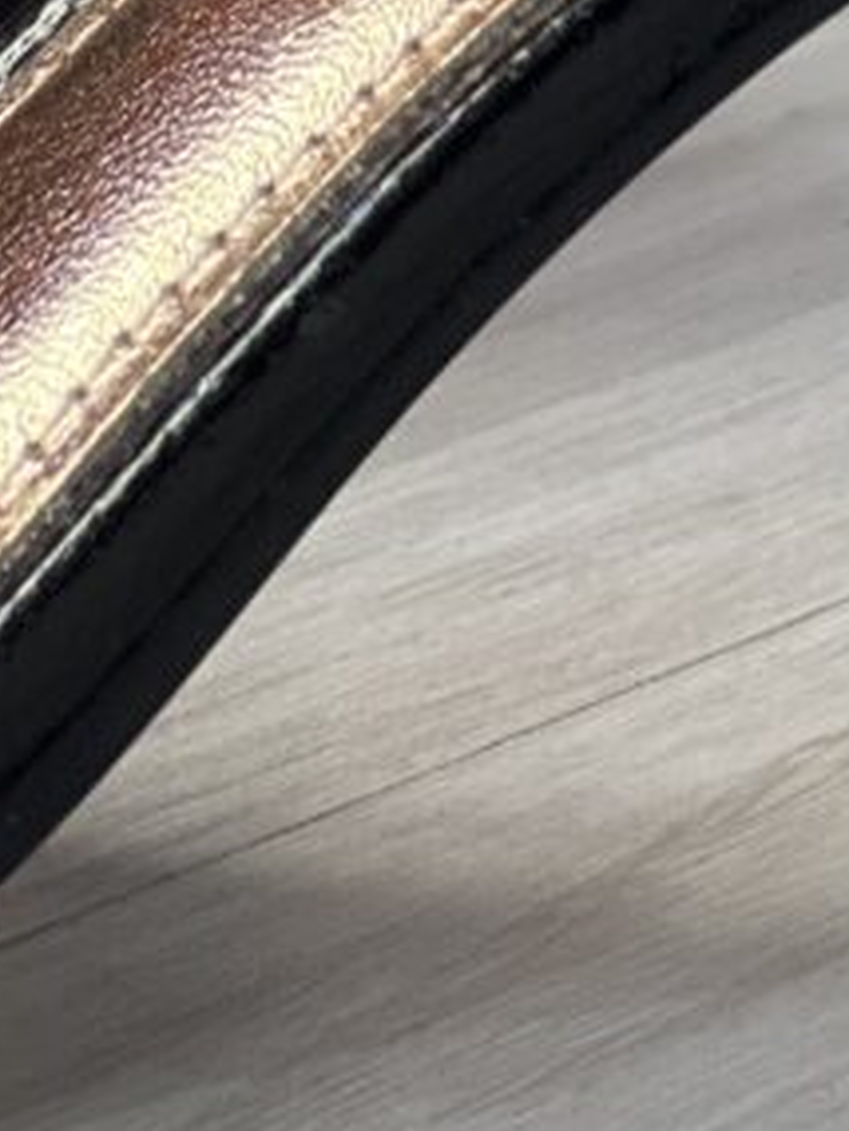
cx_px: 1325
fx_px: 8235
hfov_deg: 5.8
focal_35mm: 252
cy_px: -661
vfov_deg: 7.7
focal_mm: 9
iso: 200
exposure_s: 1/120
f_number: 2.8
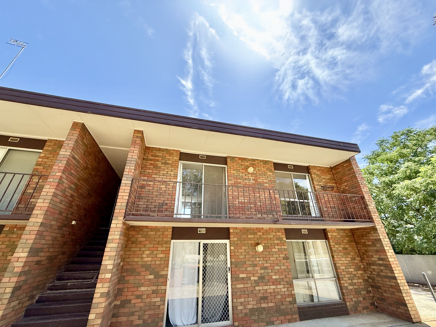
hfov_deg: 102.1
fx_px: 176
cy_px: 164
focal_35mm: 14
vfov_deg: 85.7
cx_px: 218
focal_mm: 2.22
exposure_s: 1/841
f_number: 2.2
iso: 64
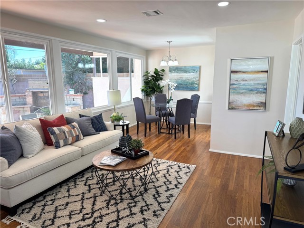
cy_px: 114
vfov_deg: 56.8
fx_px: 211
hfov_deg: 71.6
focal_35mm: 24
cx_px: 152
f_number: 1.78
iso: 64
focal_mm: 6.76
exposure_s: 1/265
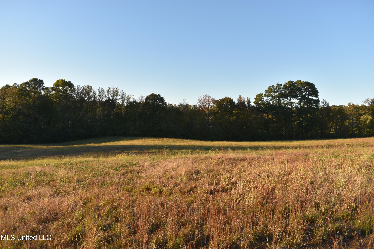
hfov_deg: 67.4
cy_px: 124
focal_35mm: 27
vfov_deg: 47.9
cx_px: 187
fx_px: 280
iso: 200
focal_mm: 18
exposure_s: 1/250
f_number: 7.1
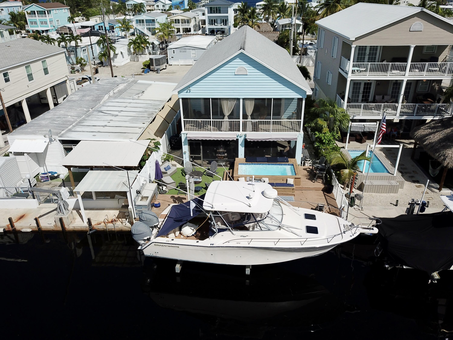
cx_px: 226
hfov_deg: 67.3
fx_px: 340
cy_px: 170
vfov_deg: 53.1
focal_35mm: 26
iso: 100
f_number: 2.2
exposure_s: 1/3497
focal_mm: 4.73
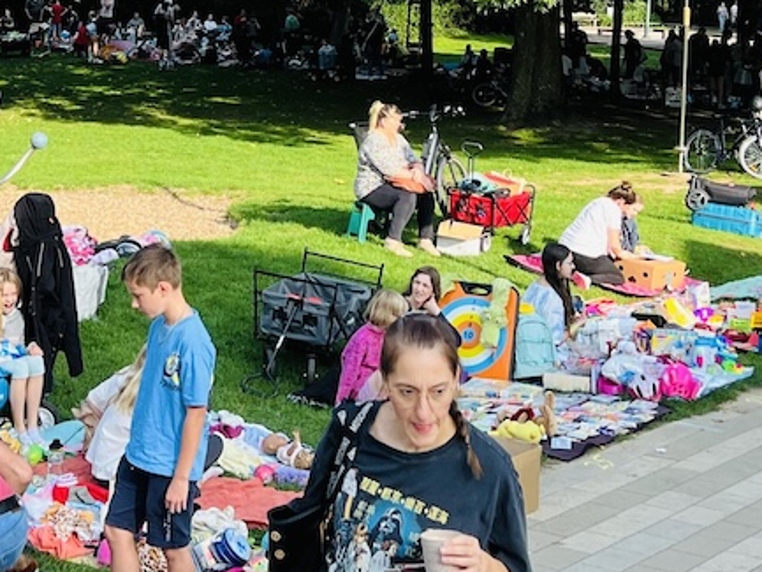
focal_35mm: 51
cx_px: 373
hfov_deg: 37.5
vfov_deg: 28.6
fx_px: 1123
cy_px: 296
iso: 50
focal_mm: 5.7
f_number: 1.5
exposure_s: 1/1159
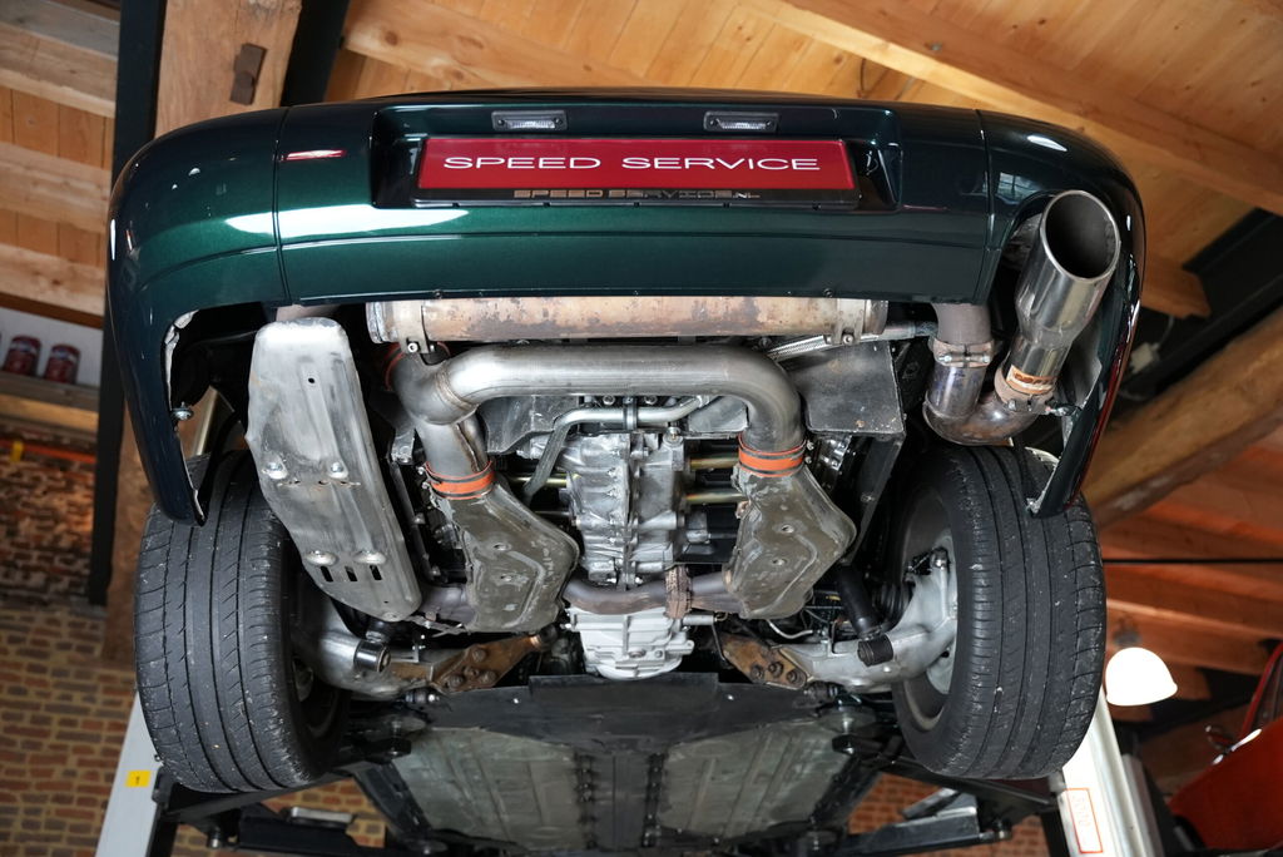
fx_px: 1116
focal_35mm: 31
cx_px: 642
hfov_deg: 59.8
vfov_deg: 42.0
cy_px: 428
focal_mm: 31.3
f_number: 2.8
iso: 4000
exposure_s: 1/160
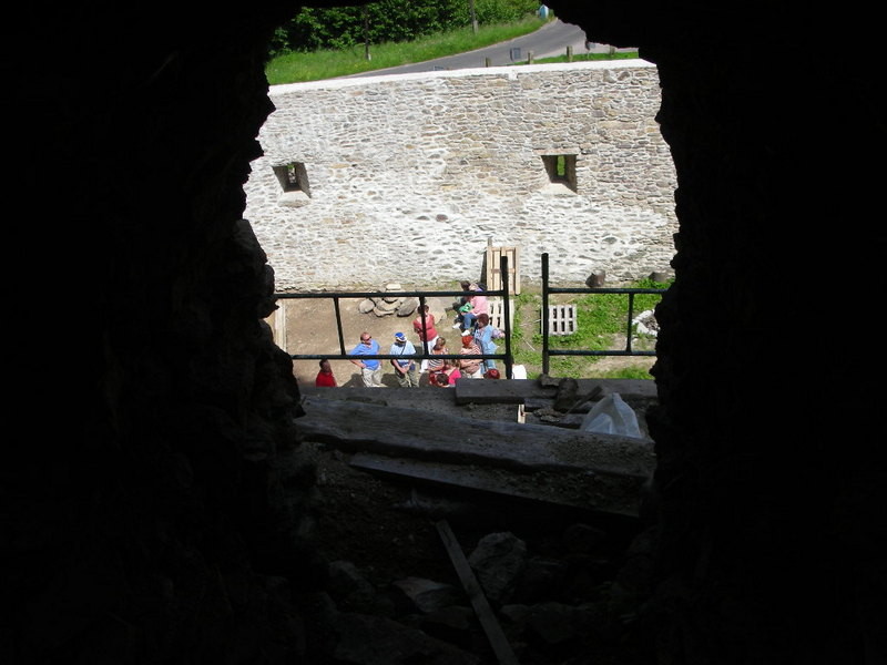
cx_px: 444
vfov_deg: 40.7
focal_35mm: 35
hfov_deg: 52.6
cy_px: 332
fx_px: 897
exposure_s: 1/109
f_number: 8.5
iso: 50
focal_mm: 5.8
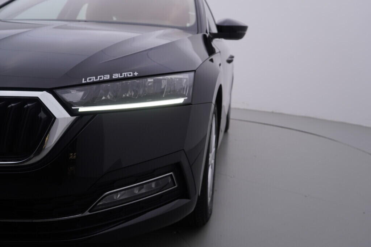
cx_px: 186
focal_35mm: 36
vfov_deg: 36.9
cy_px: 124
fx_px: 371
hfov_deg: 53.1
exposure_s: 1/100
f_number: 4.5
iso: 125
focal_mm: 24
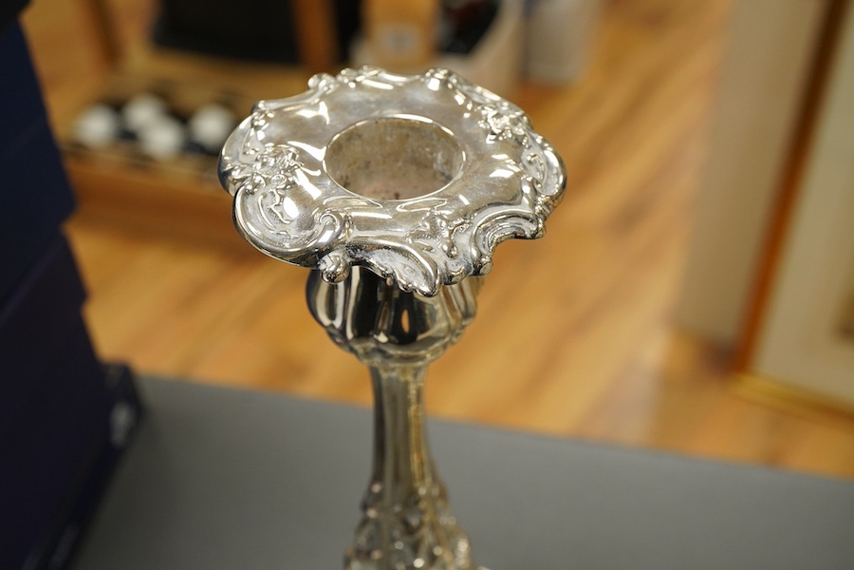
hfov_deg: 43.6
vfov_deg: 29.9
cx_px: 427
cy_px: 285
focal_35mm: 45
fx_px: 1067
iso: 1600
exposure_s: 1/125
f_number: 11
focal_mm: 30
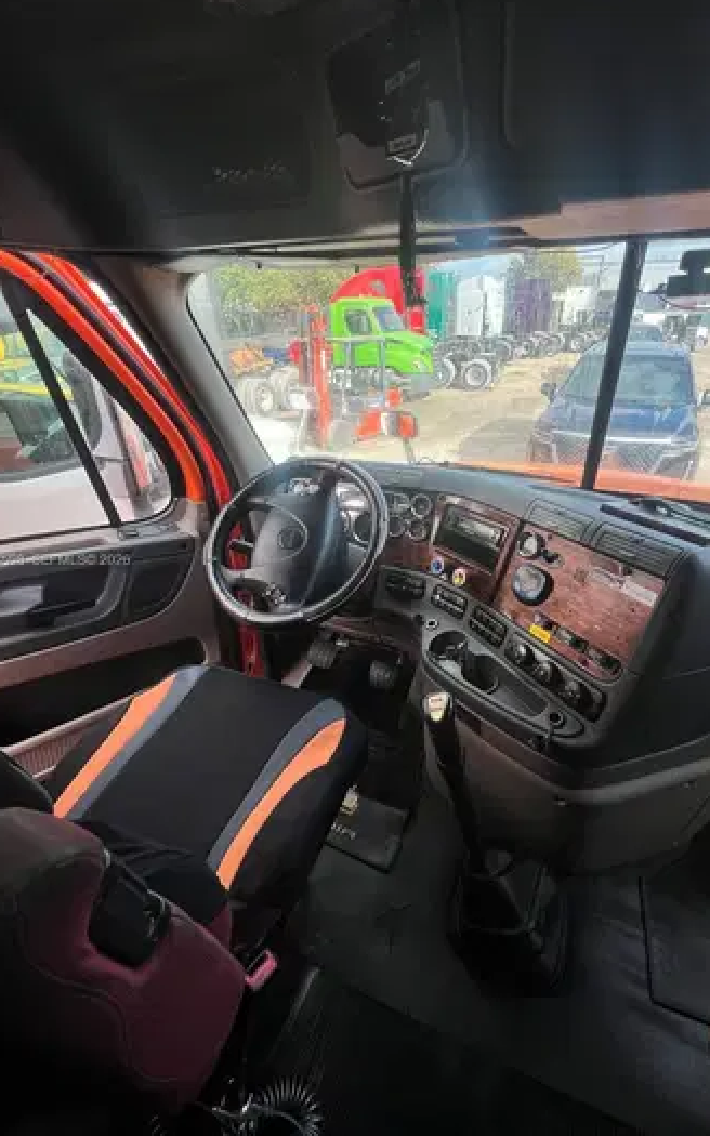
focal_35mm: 14
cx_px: 385
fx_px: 434
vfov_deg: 105.3
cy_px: 562
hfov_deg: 78.5
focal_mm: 1.57
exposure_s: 1/309
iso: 32
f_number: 1.8
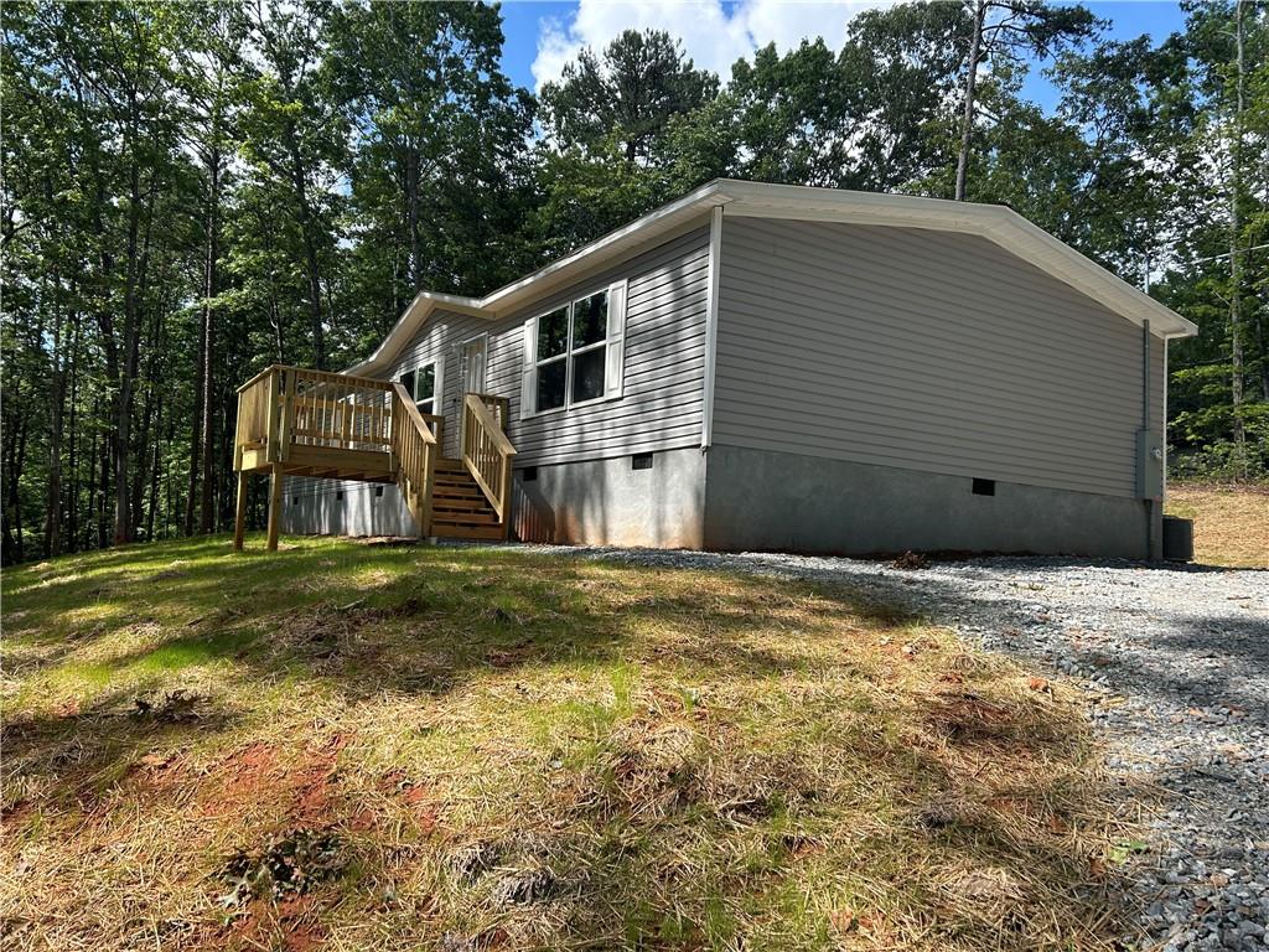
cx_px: 634
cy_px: 476
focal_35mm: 26
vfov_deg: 53.1
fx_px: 953
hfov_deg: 67.3
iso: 50
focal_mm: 5.7
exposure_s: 1/1698
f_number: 1.5
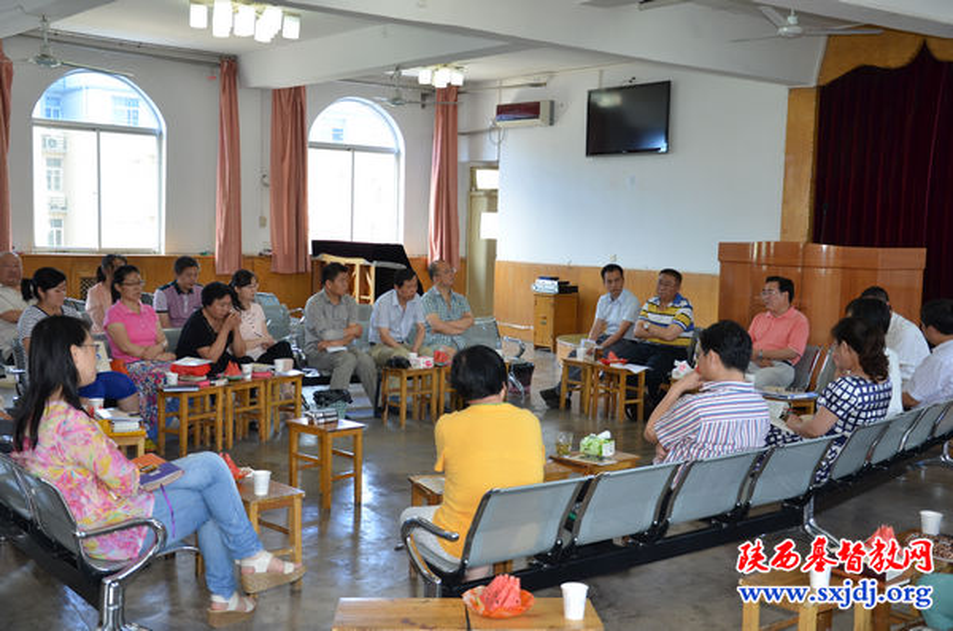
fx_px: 1109
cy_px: 316
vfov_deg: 31.7
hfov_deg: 46.5
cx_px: 476
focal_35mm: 42
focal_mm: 28
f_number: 4
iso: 400
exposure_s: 1/80
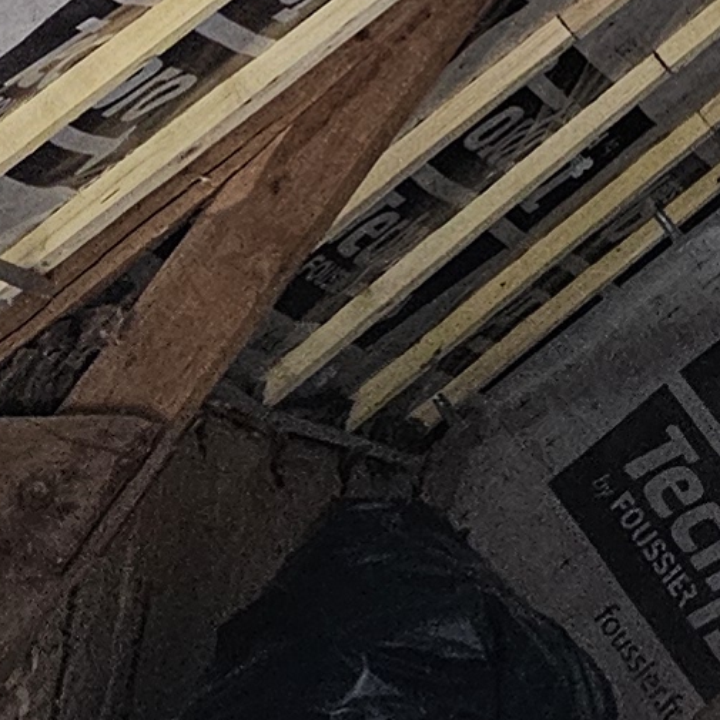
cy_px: -1032
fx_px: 3789
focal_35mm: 161
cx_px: 2169
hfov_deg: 8.9
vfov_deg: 9.6
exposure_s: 1/200
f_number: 1.7
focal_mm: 6.3
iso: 800
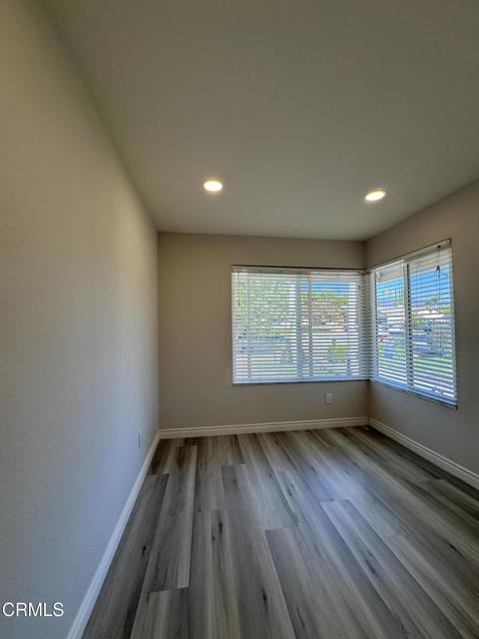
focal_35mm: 14
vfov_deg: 102.1
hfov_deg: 85.7
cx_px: 240
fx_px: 258
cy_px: 320
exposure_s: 1/130
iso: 40
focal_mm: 2.22
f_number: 2.2
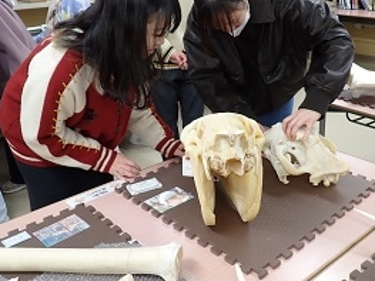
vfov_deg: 35.8
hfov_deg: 46.7
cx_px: 210
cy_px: 112
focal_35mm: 40
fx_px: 433
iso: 100
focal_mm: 4.5
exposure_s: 1/60
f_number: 2
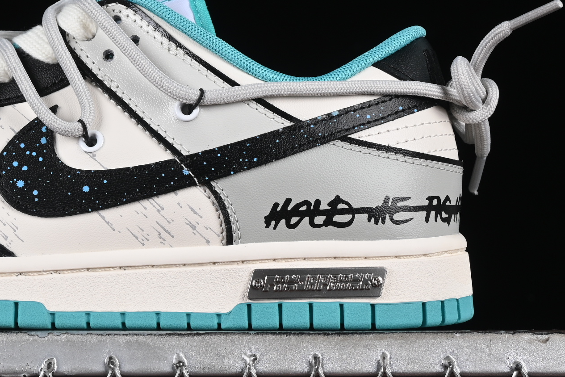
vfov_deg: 8.3
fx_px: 2590
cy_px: 67
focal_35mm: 165
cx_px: 59
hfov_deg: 12.4
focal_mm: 50
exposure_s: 1/80
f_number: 8
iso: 160
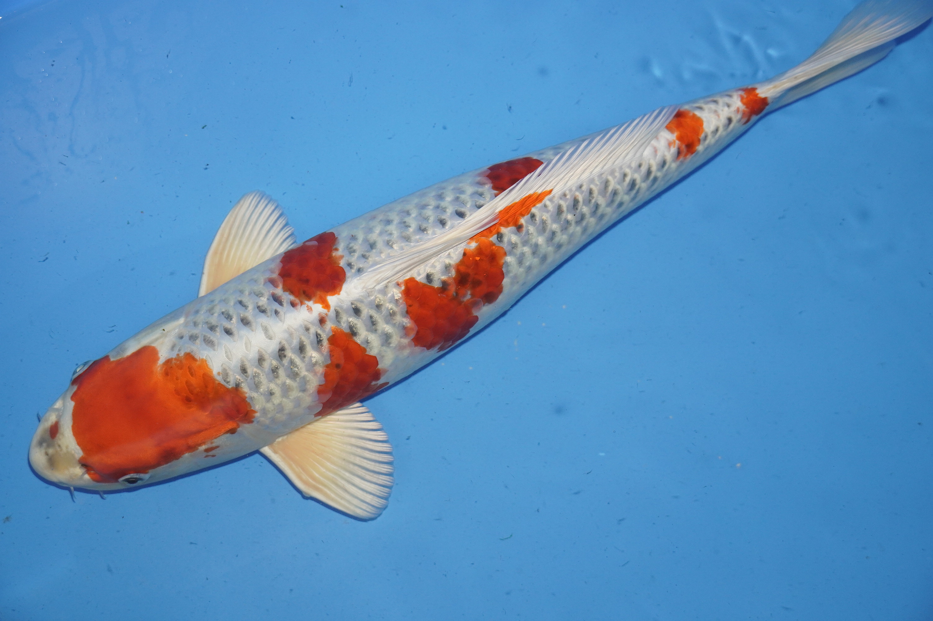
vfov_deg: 24.4
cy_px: 310
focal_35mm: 56
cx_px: 466
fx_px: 1437
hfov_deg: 36.0
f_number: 4.5
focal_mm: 37
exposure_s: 1/160
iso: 1000
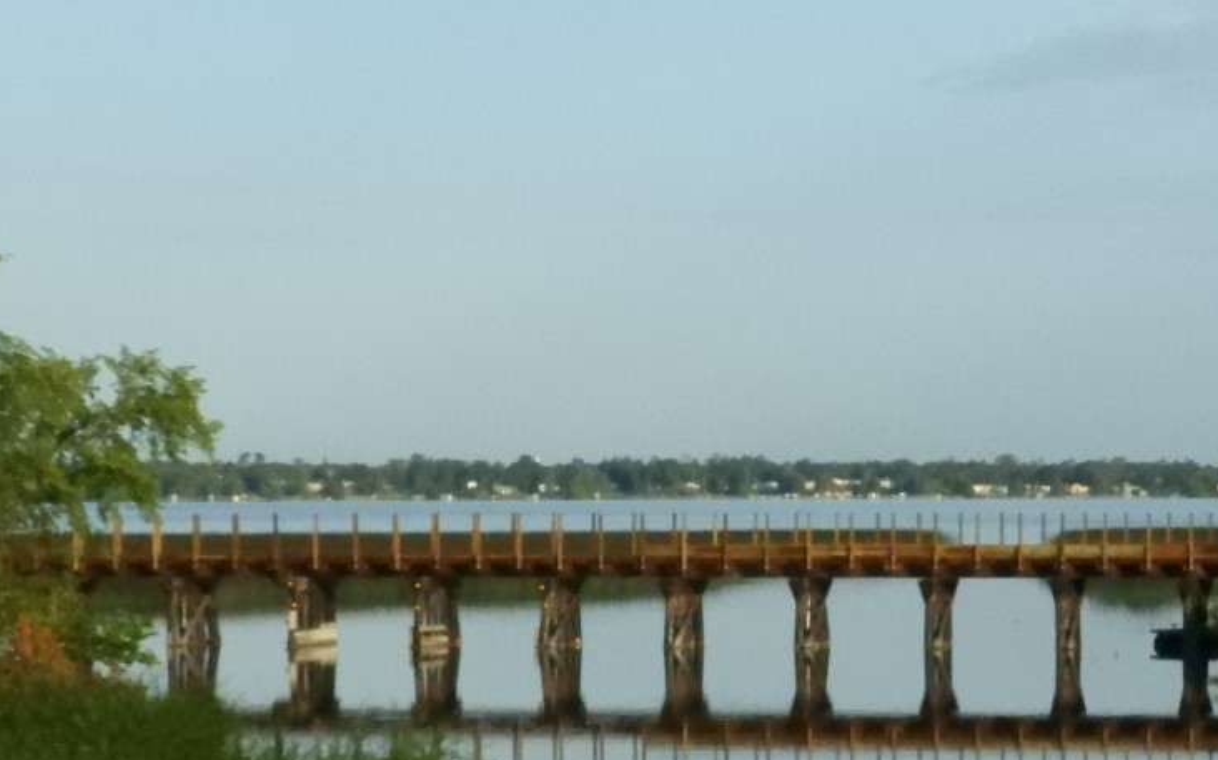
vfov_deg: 8.9
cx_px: 1156
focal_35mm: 146
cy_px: 655
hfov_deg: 14.2
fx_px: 4845
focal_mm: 12.5
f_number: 8
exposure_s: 1/2500
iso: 1600
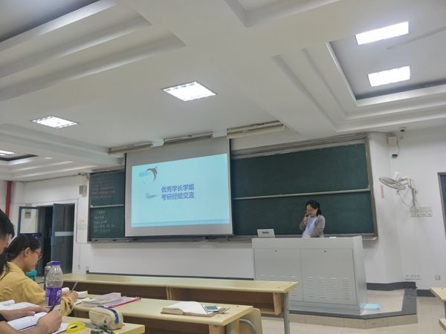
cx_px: 223
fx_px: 309
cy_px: 167
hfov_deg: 71.6
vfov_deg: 56.8
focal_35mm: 24
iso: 128
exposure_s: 1/33
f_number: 1.7
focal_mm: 4.1
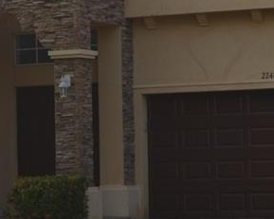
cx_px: 99
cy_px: 81
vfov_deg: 8.3
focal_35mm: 187
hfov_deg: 10.3
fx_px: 1516
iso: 100
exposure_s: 1/200
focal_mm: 32
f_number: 9
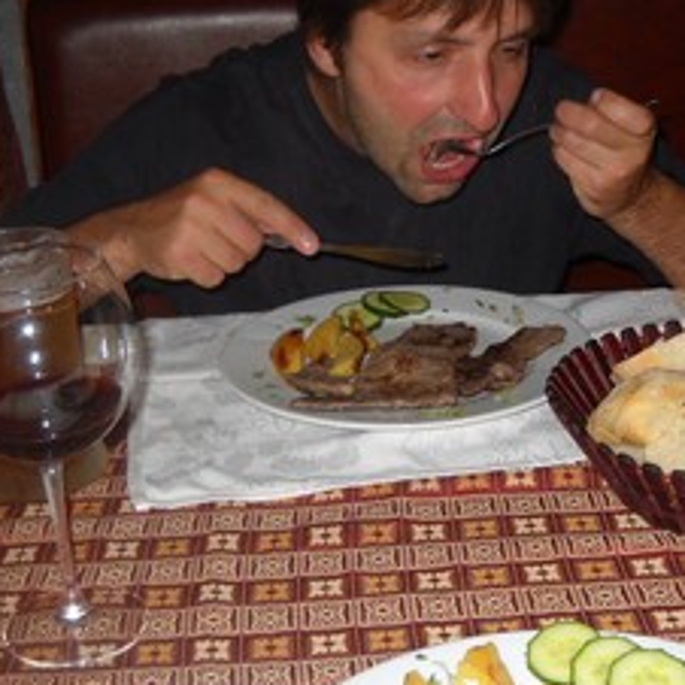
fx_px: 1433
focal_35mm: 64
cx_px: 540
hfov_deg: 26.4
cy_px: 424
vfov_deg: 26.8
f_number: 3.1
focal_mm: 6.72
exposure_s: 1/30
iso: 64
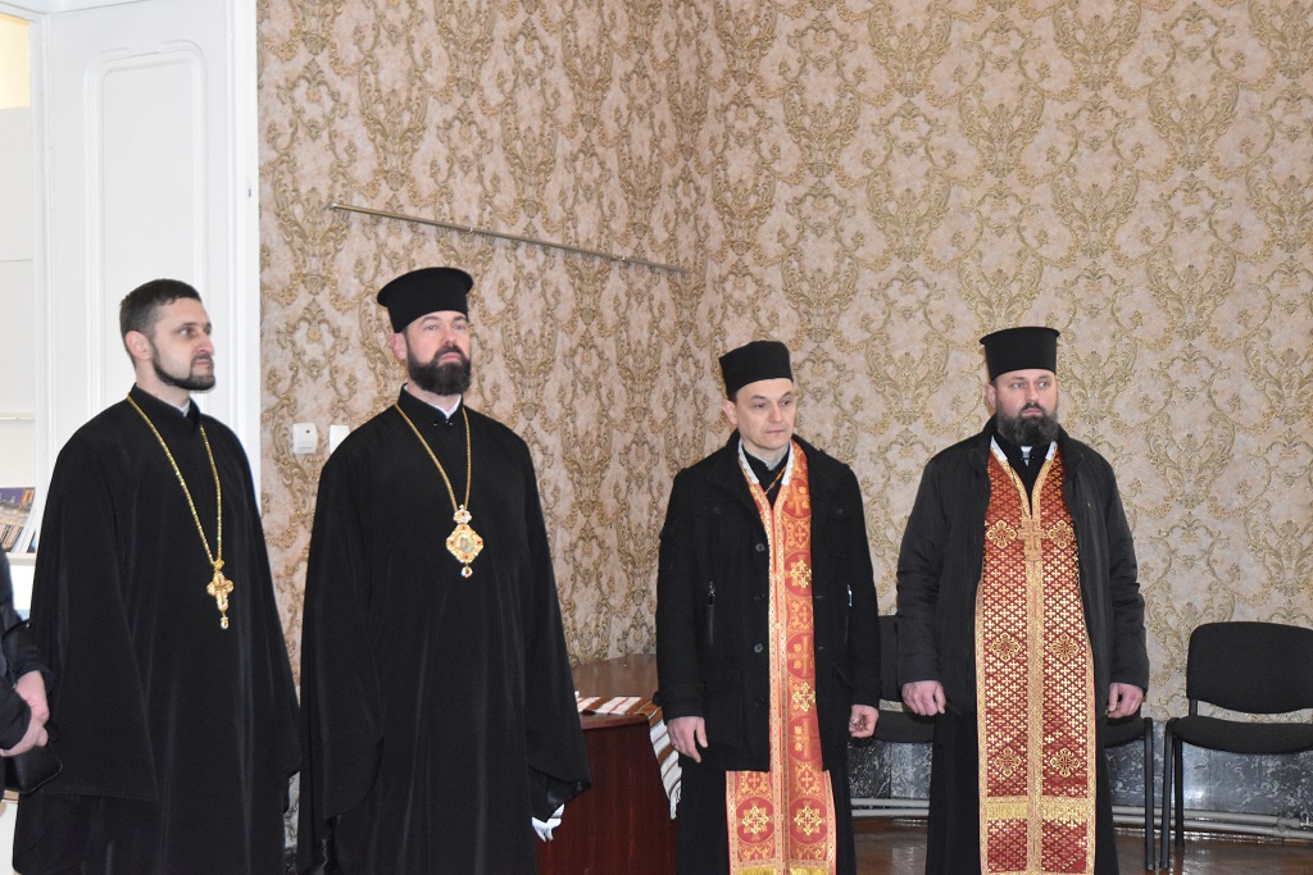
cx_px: 656
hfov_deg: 37.8
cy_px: 438
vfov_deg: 25.8
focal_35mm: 52
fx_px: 1915
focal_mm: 35
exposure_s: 1/60
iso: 4500
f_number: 4.2
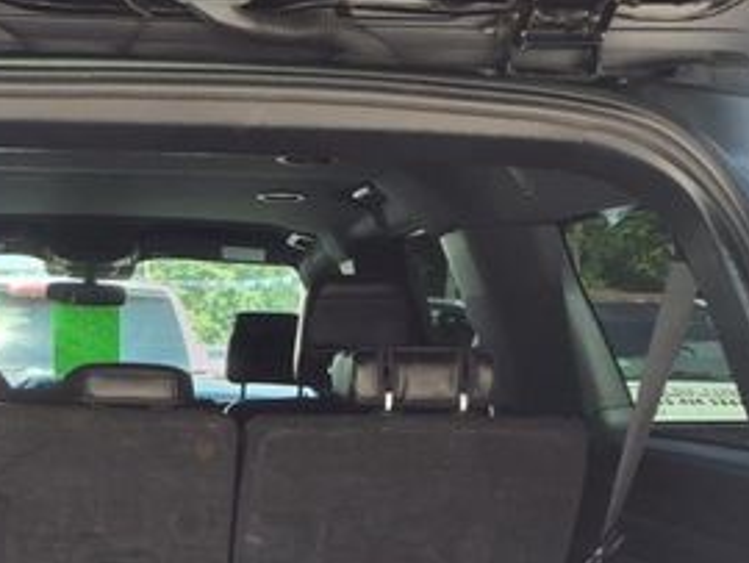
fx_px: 1386
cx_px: 139
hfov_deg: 29.5
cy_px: 655
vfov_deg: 21.5
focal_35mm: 64
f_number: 1.9
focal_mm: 3.58
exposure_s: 1/169
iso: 40
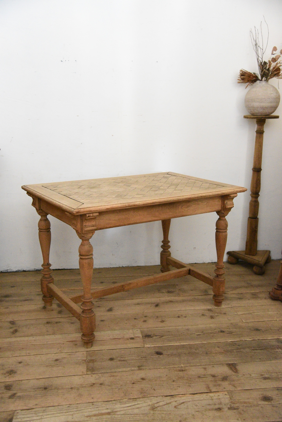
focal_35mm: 38
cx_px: 141
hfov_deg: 35.1
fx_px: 446
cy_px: 211
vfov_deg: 50.7
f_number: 4
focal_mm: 38
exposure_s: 1/20
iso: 12800
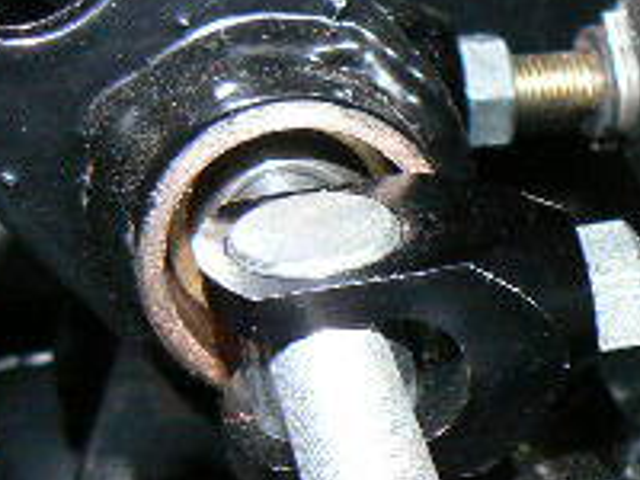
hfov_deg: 16.1
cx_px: 877
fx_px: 2126
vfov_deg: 12.6
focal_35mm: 115
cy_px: 566
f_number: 2.8
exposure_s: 1/30
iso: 100
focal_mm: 6
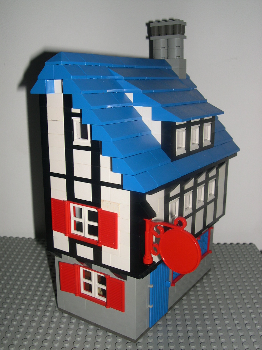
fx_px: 383
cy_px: 175
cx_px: 131
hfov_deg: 37.7
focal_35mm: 38
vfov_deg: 49.0
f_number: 7.6
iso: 100
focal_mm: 8
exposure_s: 1/60
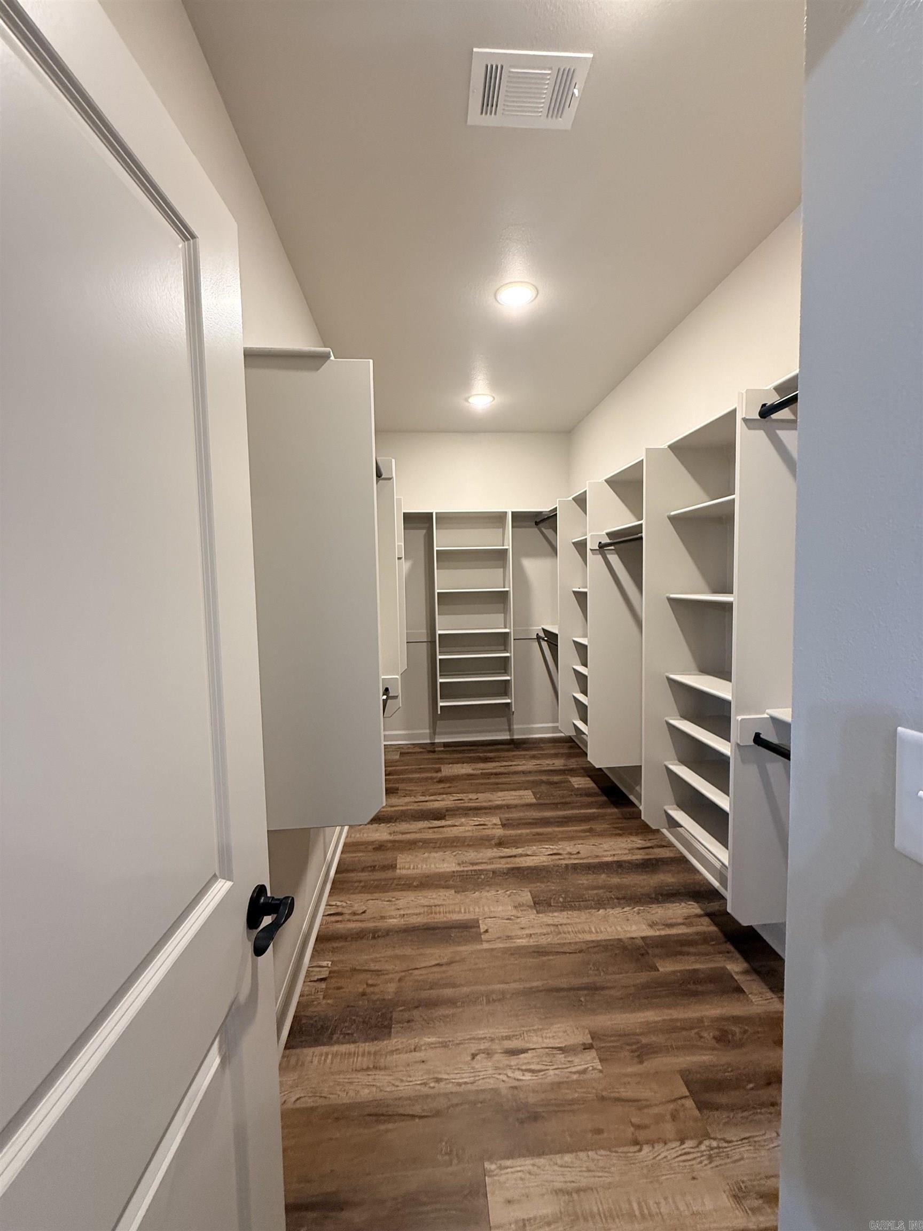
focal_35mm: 14
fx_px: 498
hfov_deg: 85.7
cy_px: 616
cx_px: 462
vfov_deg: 102.1
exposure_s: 1/60
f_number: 2.2
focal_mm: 2.22
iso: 320
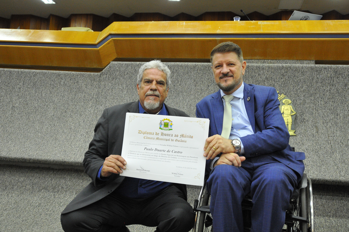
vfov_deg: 36.8
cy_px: 116
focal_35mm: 36
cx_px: 174
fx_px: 349
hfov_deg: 53.2
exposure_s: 1/125
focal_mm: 24
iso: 1600
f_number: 3.2
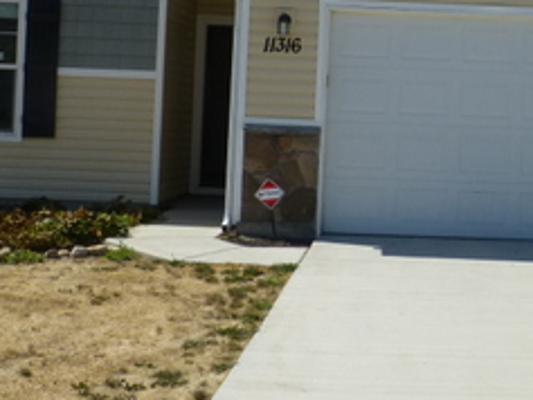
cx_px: 432
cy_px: 72
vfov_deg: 19.9
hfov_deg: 26.1
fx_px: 1125
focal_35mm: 73
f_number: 4
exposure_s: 1/1300
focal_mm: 4.8
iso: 100
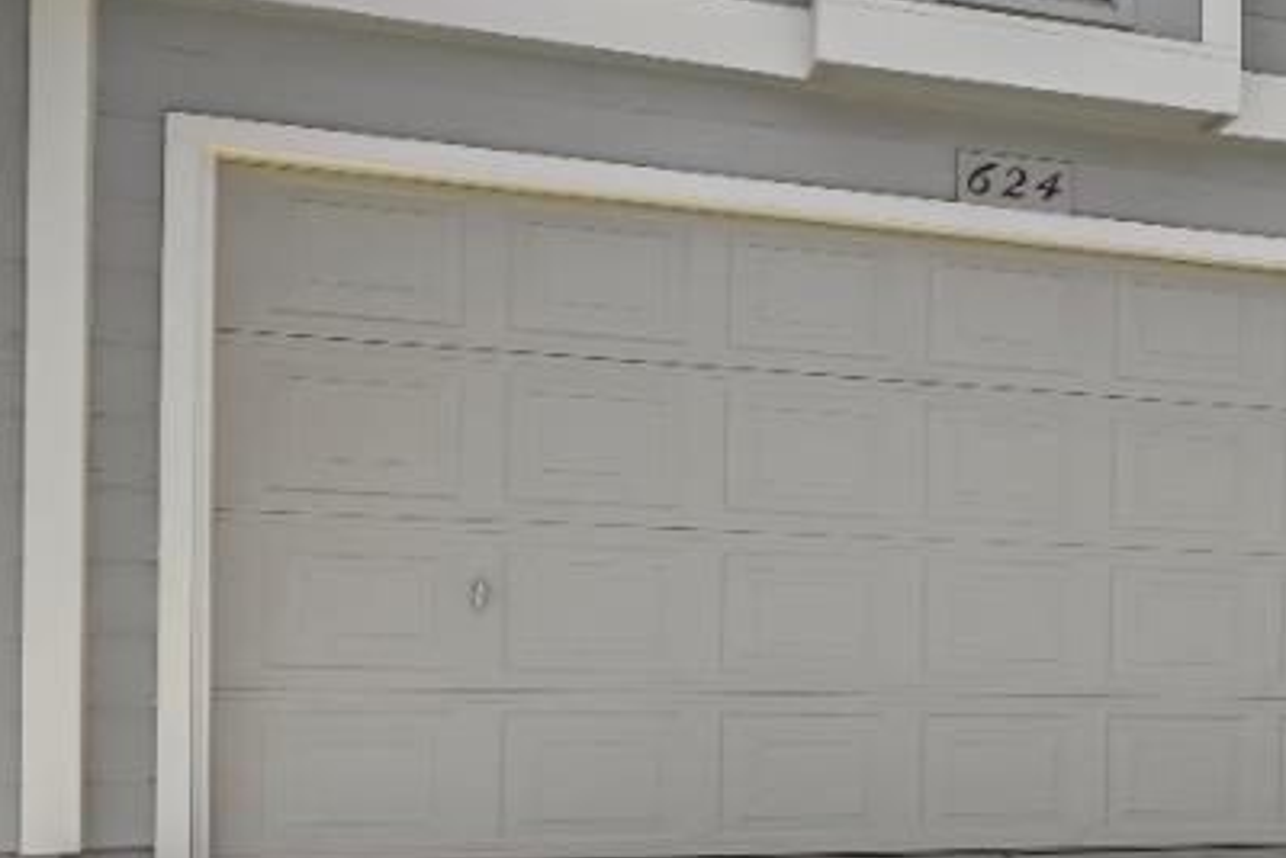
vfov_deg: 22.6
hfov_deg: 27.3
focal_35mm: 60
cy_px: 415
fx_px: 2144
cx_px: 1720
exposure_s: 1/60
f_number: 5.6
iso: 100
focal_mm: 16
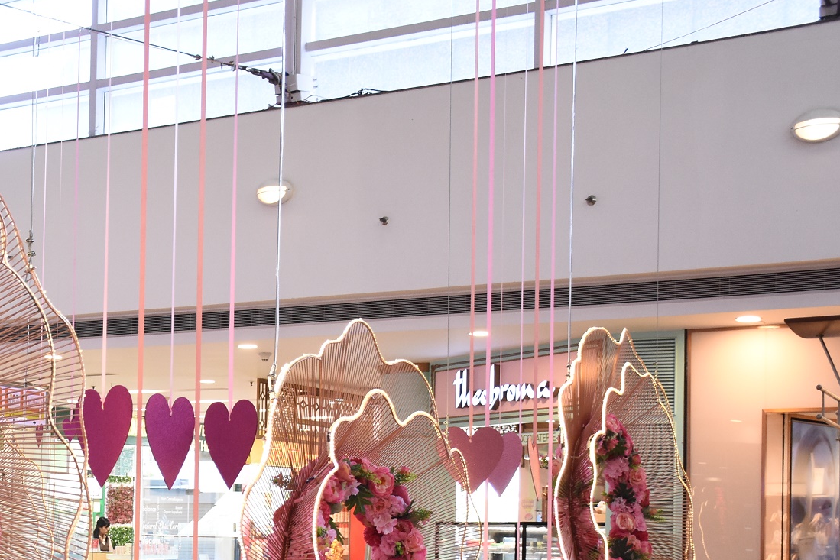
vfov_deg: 19.0
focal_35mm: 71
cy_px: 469
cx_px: 128
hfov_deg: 27.7
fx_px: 1657
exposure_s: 1/125
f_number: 3.8
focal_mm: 26
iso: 1250
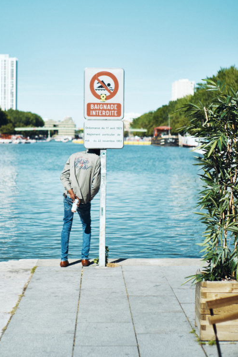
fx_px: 634
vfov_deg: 31.4
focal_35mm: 64
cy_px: 155
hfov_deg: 21.2
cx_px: 95
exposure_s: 1/4000
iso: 200
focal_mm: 35
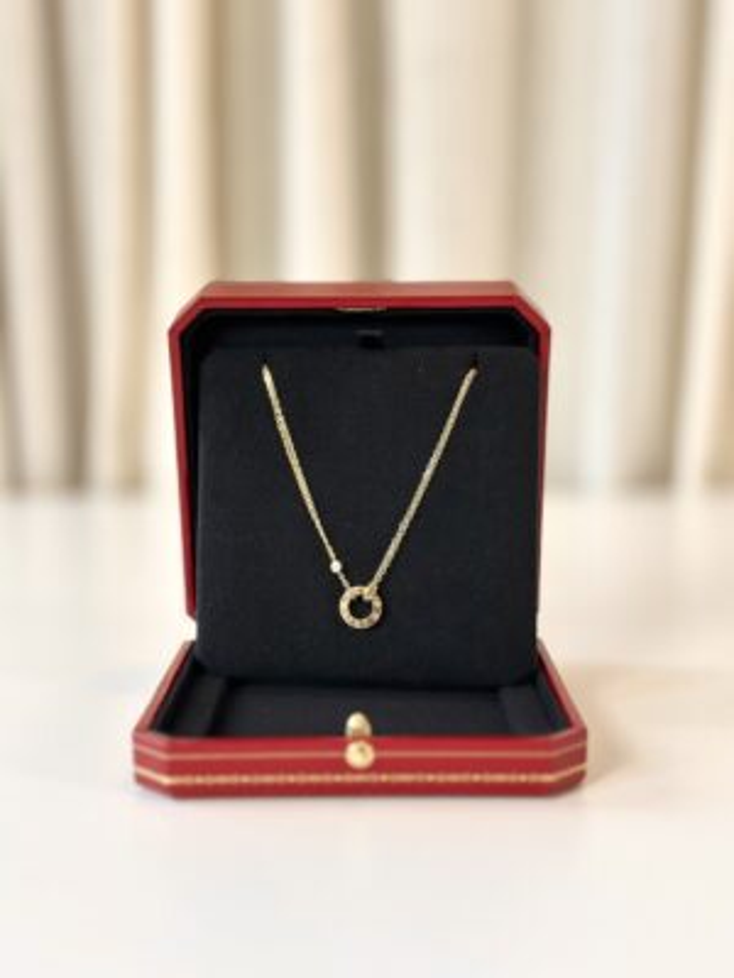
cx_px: 367
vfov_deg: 39.7
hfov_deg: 30.3
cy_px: 489
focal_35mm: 48
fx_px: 1357
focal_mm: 6.86
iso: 80
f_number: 1.78
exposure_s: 1/50
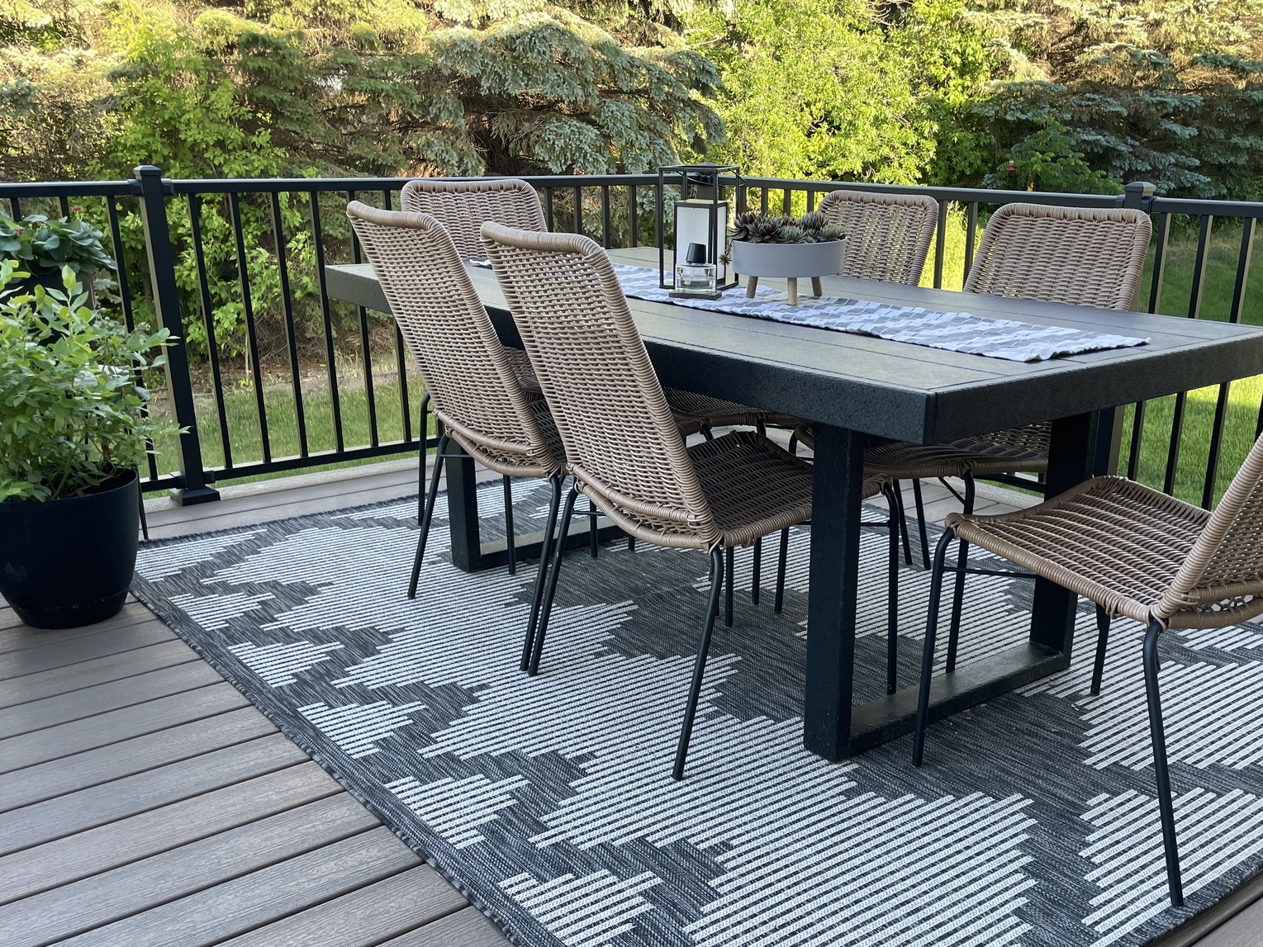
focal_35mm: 34
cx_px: 733
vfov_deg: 41.6
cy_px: 580
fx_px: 1241
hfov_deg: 53.7
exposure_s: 1/142
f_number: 1.6
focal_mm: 4.2
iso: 32
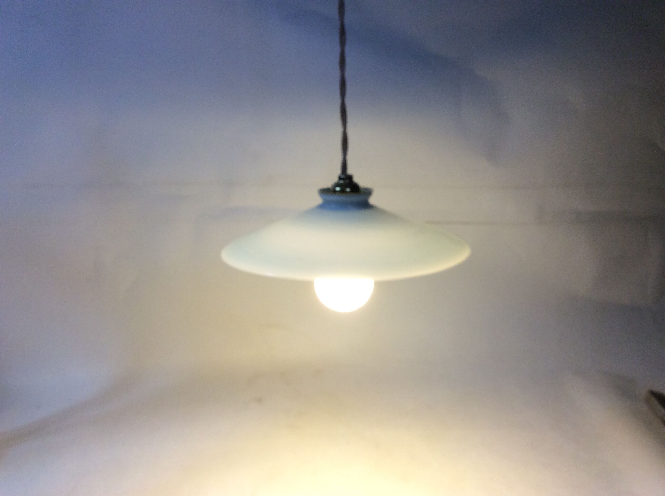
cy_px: 248
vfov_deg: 44.1
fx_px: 614
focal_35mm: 32
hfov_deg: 56.9
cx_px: 332
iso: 64
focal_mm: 3.3
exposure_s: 1/100
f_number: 2.4
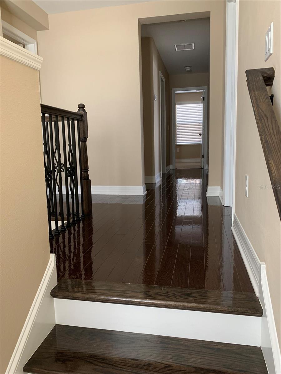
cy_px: 187
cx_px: 140
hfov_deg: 53.1
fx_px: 281
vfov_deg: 67.3
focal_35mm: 26
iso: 250
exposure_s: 1/60
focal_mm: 4.25
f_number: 1.8
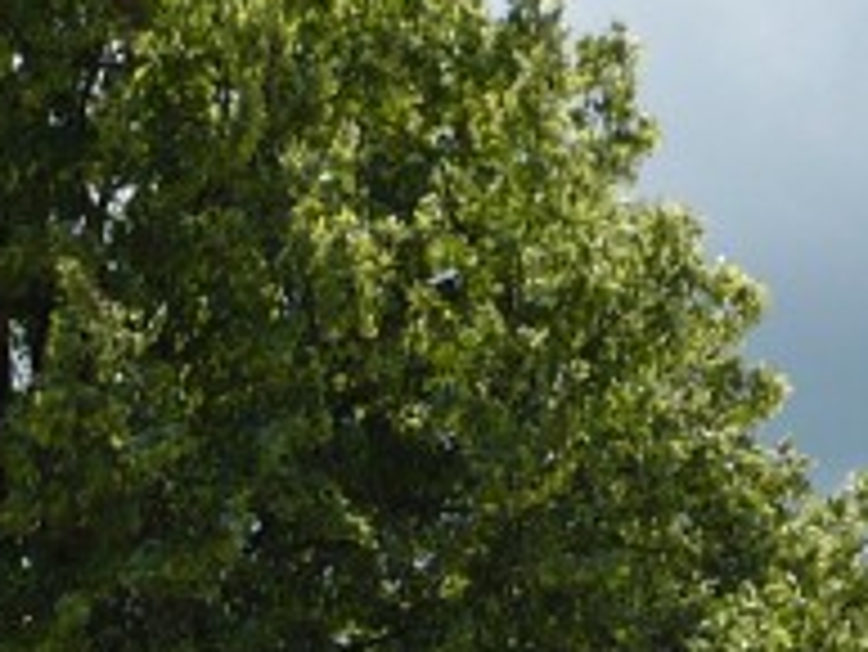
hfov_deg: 10.6
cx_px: 832
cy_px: 1461
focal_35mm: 186
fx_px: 4667
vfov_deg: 7.5
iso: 100
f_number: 8
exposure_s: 1/200
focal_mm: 5.8
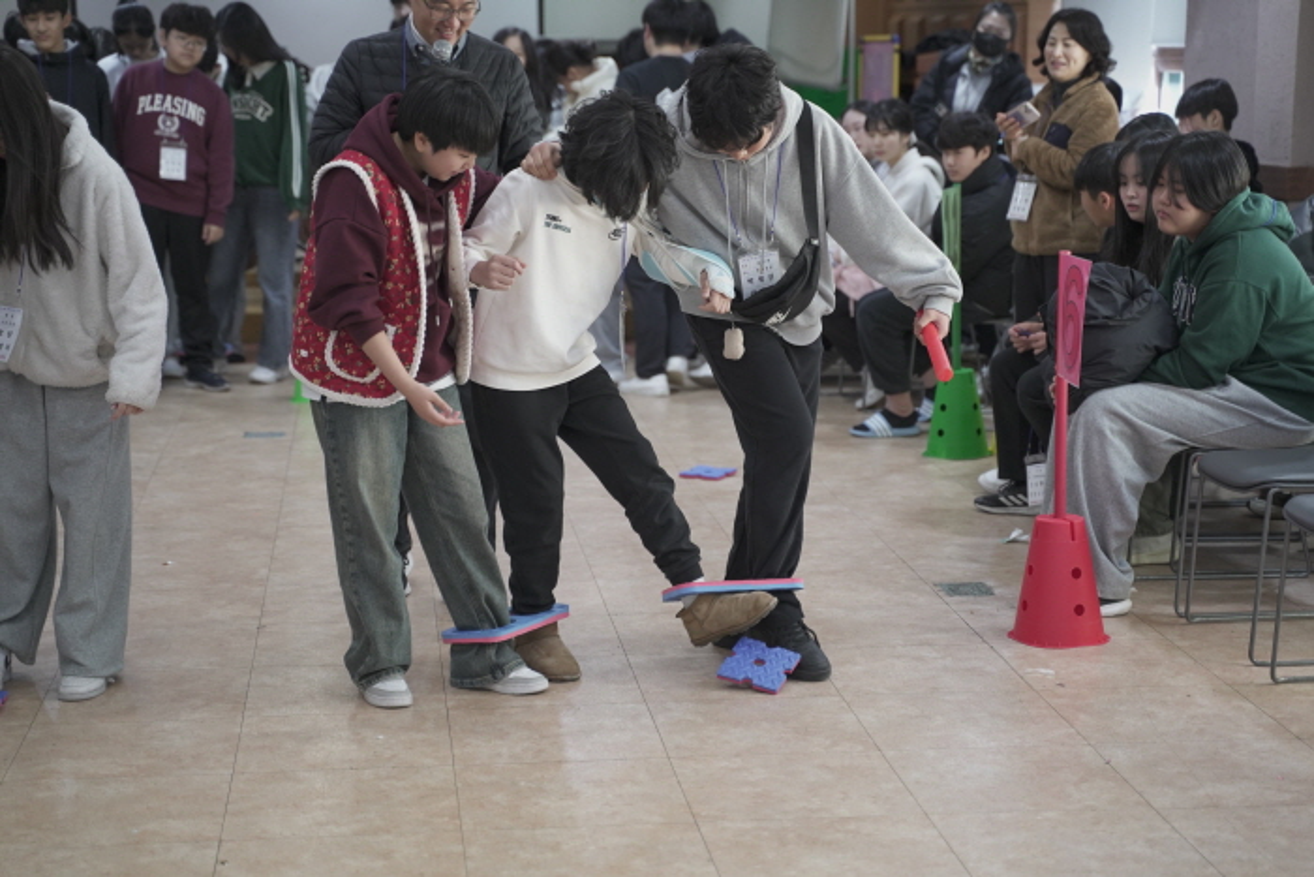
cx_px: 657
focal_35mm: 70
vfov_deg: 19.5
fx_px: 2555
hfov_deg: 28.8
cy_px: 438
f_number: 2.8
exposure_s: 1/320
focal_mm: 70
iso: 1600
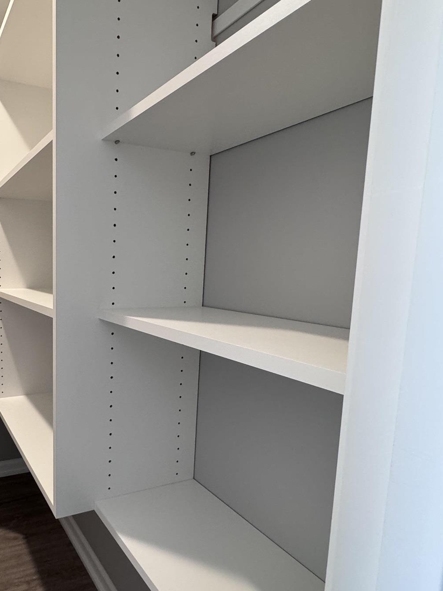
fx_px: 410
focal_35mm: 24
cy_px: 324
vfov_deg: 71.4
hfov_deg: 53.1
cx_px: 88
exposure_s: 1/60
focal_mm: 2.22
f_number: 2.2
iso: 250
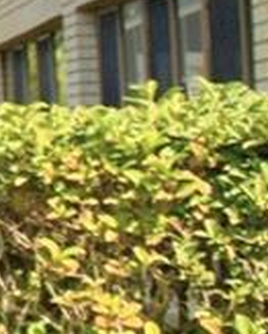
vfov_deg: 13.8
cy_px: 49
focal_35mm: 138
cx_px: -1027
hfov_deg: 6.5
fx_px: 1364
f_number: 4.5
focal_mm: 10
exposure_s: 1/1600
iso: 100
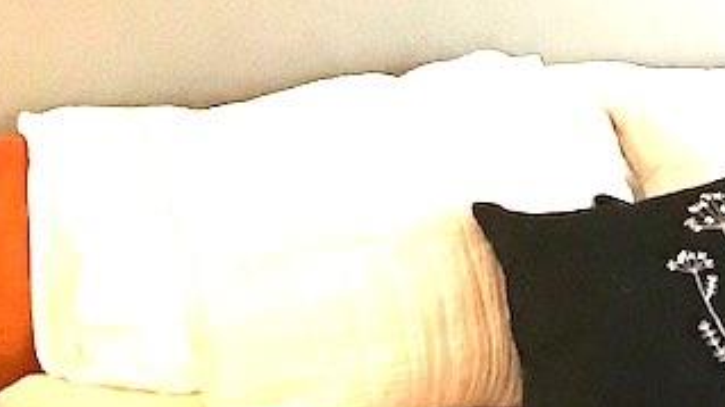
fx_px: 2940
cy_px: 161
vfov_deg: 7.9
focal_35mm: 153
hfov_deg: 13.4
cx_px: 1045
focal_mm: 3.99
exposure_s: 1/15
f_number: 1.8
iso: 80
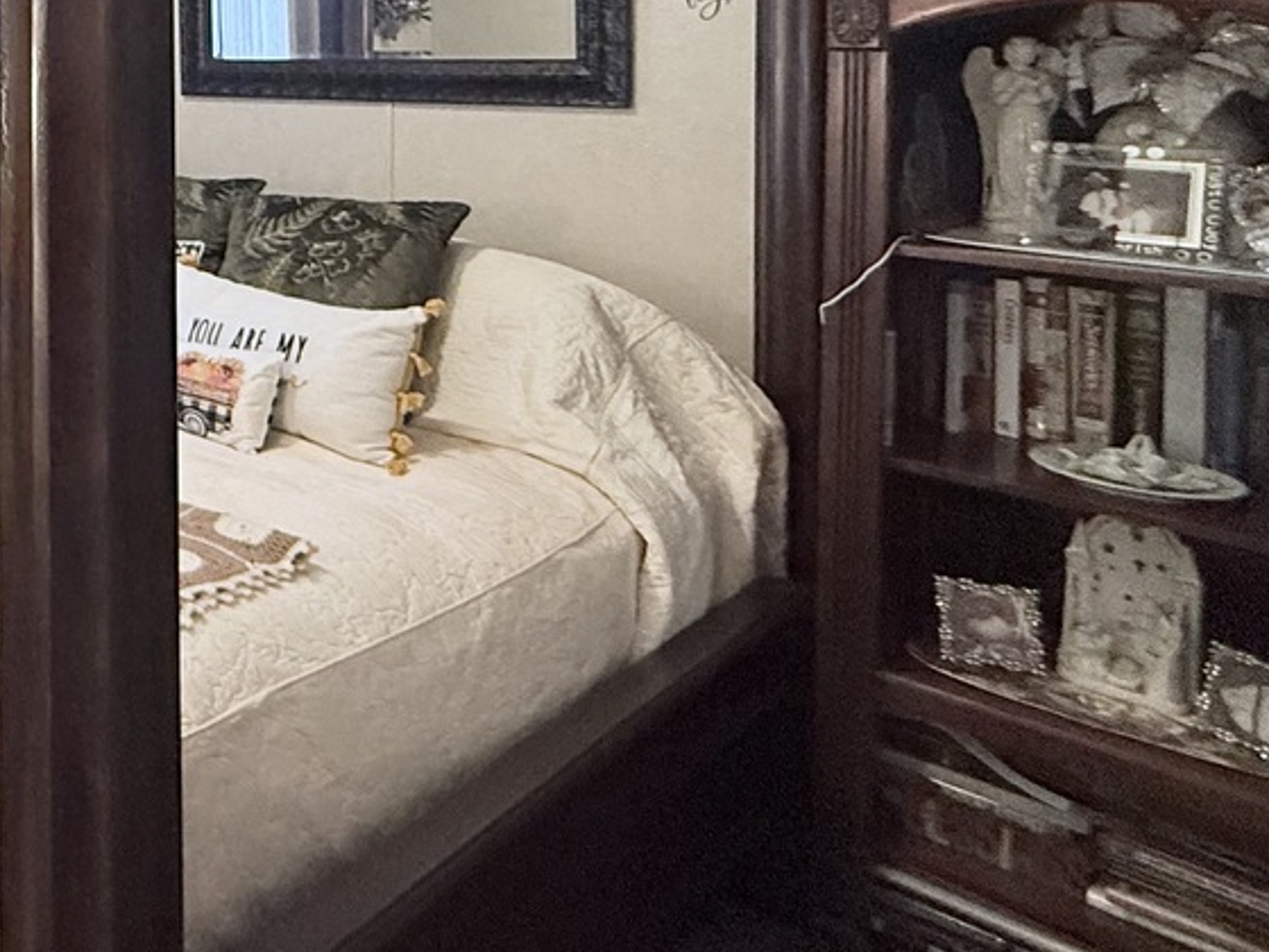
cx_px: -186
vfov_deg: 36.5
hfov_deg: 39.8
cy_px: 52
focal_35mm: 36
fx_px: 1320
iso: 500
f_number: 2.2
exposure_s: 1/60
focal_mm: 2.22
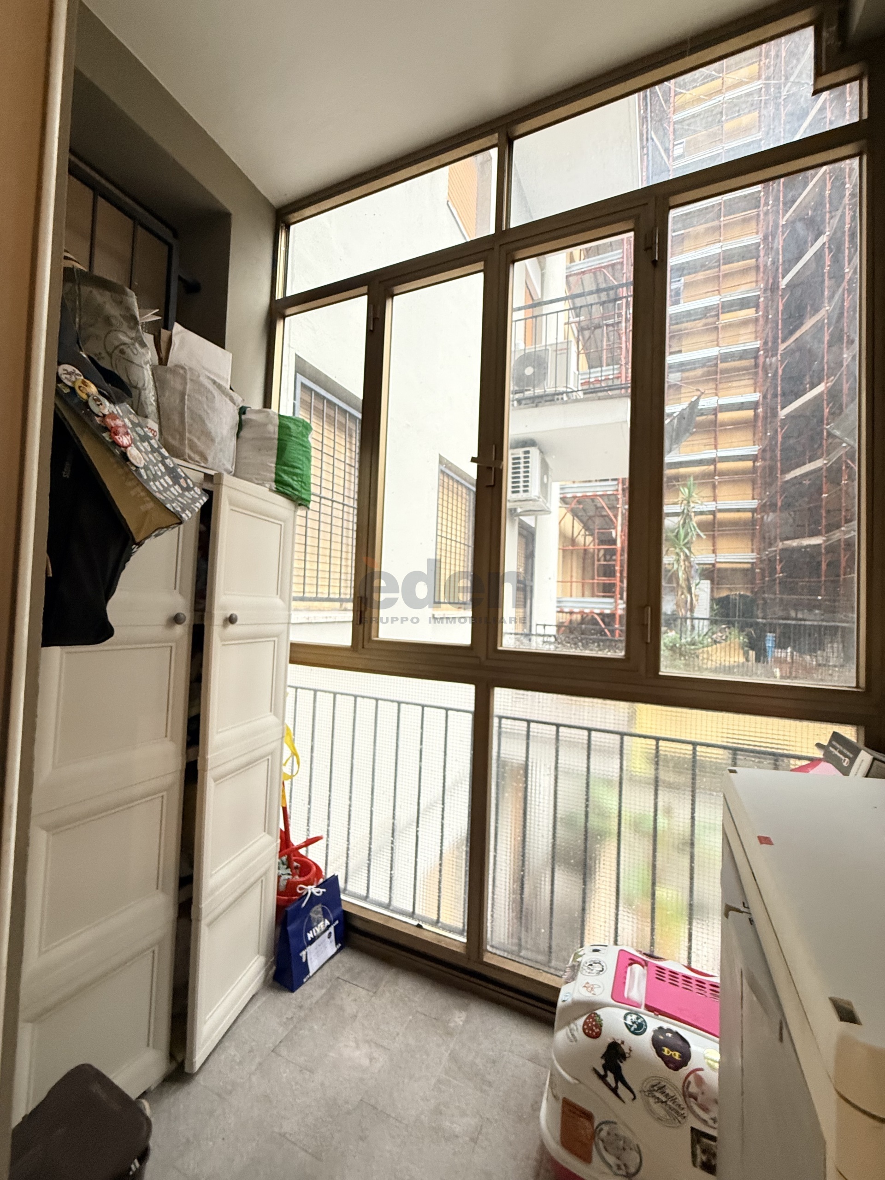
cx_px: 442
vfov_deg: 102.1
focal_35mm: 14
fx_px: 477
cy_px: 590
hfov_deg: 85.7
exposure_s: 1/50
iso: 400
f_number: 2.2
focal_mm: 2.22
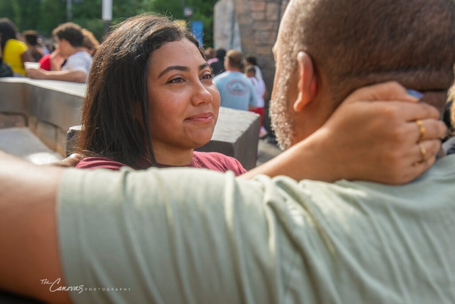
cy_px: 152
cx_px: 228
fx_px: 329
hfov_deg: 69.4
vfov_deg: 49.6
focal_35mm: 26
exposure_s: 1/250
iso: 100
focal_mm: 26
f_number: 3.2
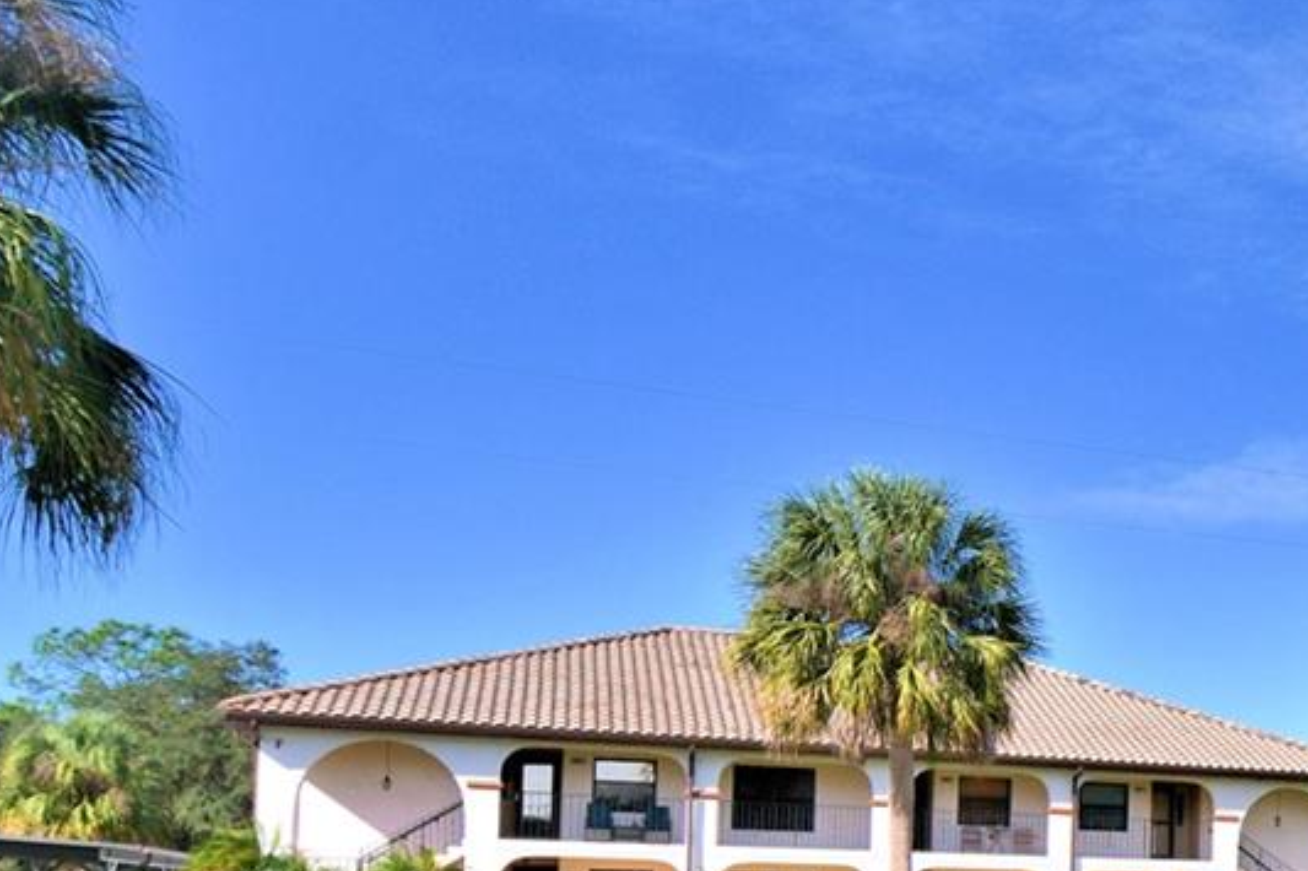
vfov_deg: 28.2
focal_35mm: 45
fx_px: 1634
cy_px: 859
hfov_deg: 35.9
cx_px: 1497
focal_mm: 10
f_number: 4.5
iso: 100
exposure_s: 1/1600
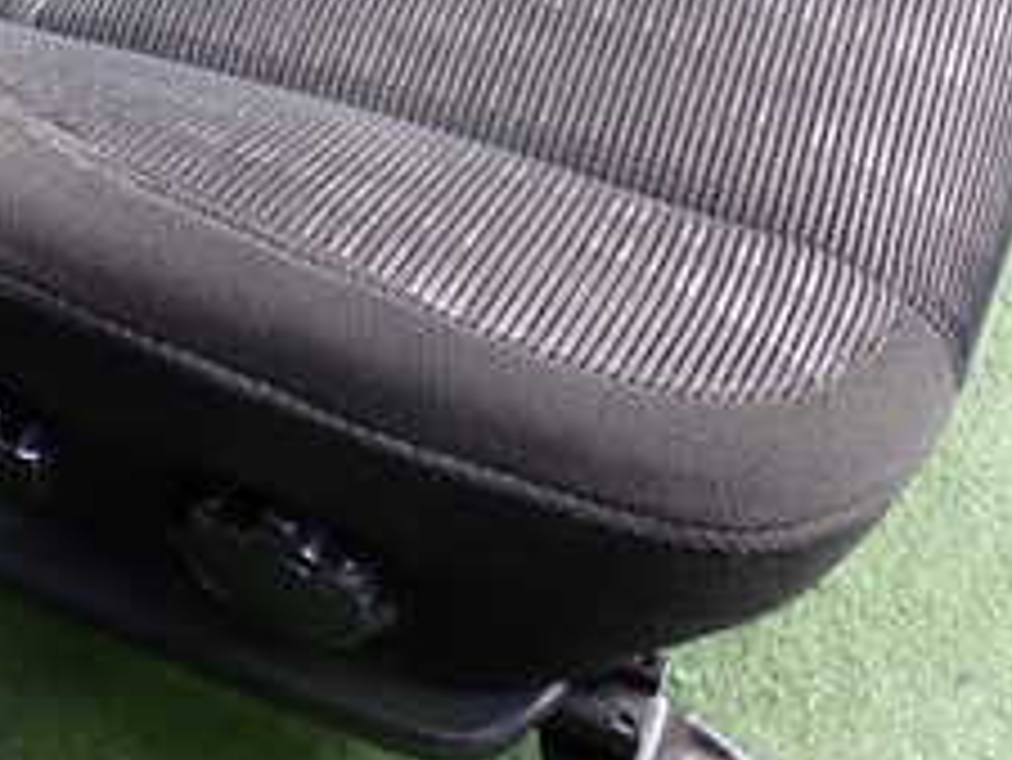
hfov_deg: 23.7
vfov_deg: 18.0
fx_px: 2340
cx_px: 76
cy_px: -18
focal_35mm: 80
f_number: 2.3
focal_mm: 5.4
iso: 200
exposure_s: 1/30
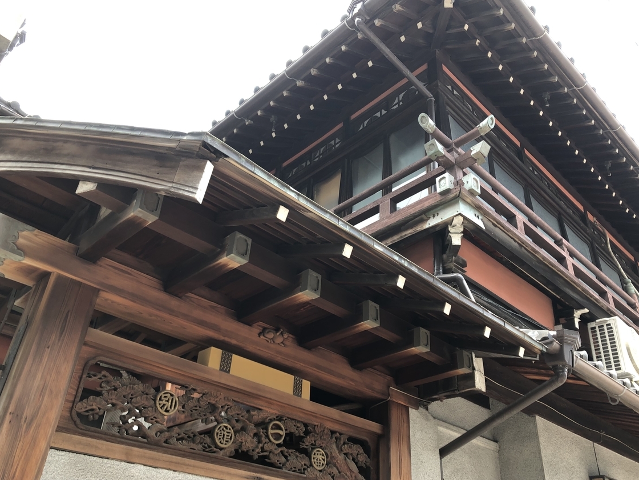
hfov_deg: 60.0
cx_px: 330
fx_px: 554
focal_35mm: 30
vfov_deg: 46.8
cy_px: 244
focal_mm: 3.99
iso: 25
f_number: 1.8
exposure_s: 1/120
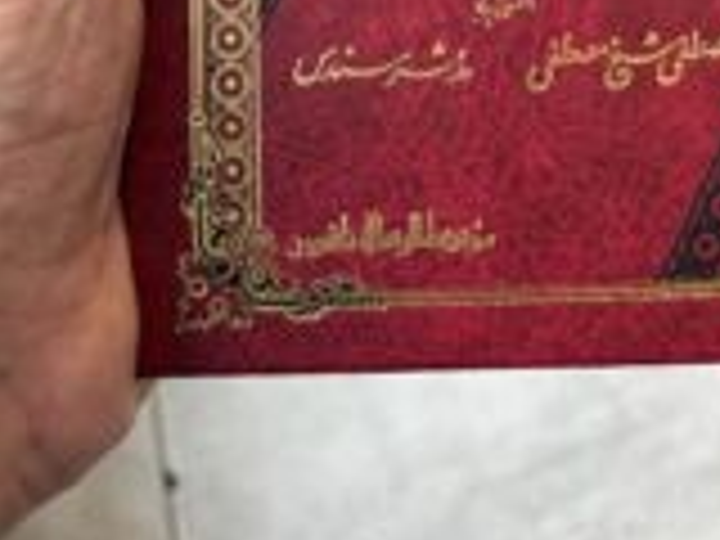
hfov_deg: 29.4
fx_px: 1352
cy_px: -306
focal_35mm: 65
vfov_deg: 19.3
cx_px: 522
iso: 80
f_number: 1.6
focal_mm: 5.96
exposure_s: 1/100
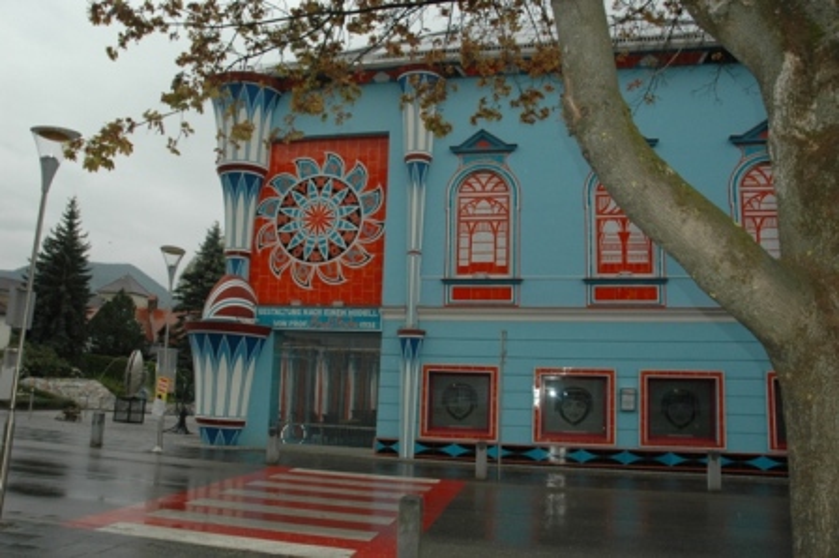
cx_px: 420
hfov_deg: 67.4
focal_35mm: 27
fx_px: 629
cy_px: 279
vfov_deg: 47.9
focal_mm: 18
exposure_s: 1/500
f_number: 6.3
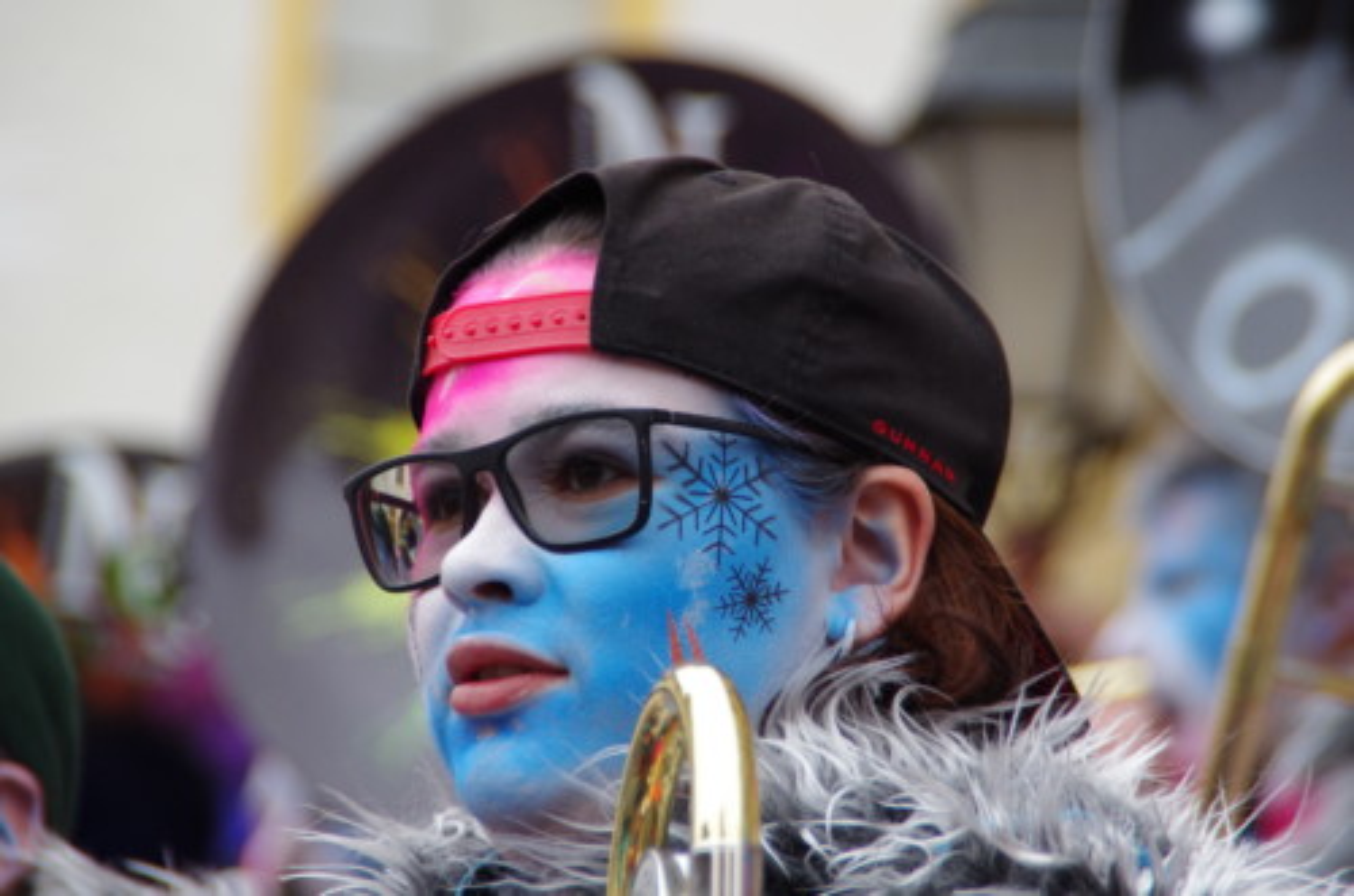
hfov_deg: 6.9
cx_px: 677
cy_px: 448
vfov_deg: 4.6
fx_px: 11258
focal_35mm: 300
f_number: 6.3
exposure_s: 1/250
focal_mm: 200
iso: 800
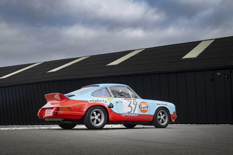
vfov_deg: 27.0
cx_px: 116
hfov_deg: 39.6
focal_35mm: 50
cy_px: 78
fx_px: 324
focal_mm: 50
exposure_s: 1/100
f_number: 7.1
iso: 1000
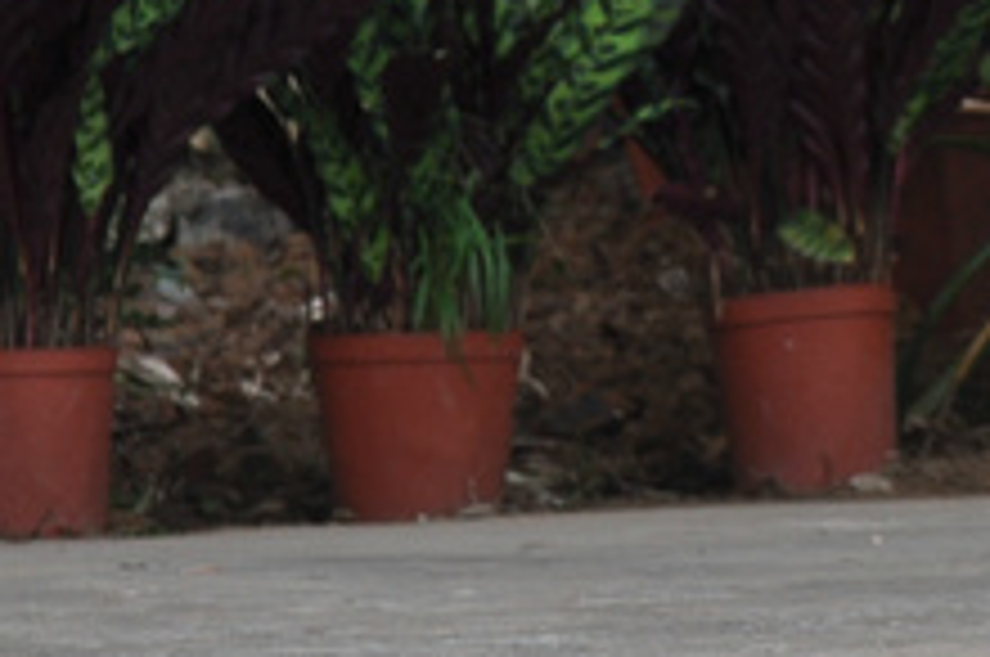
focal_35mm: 977
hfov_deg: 2.1
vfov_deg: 1.4
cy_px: -446
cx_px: 1980
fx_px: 26828
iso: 200
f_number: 5.6
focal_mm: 140
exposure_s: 1/80
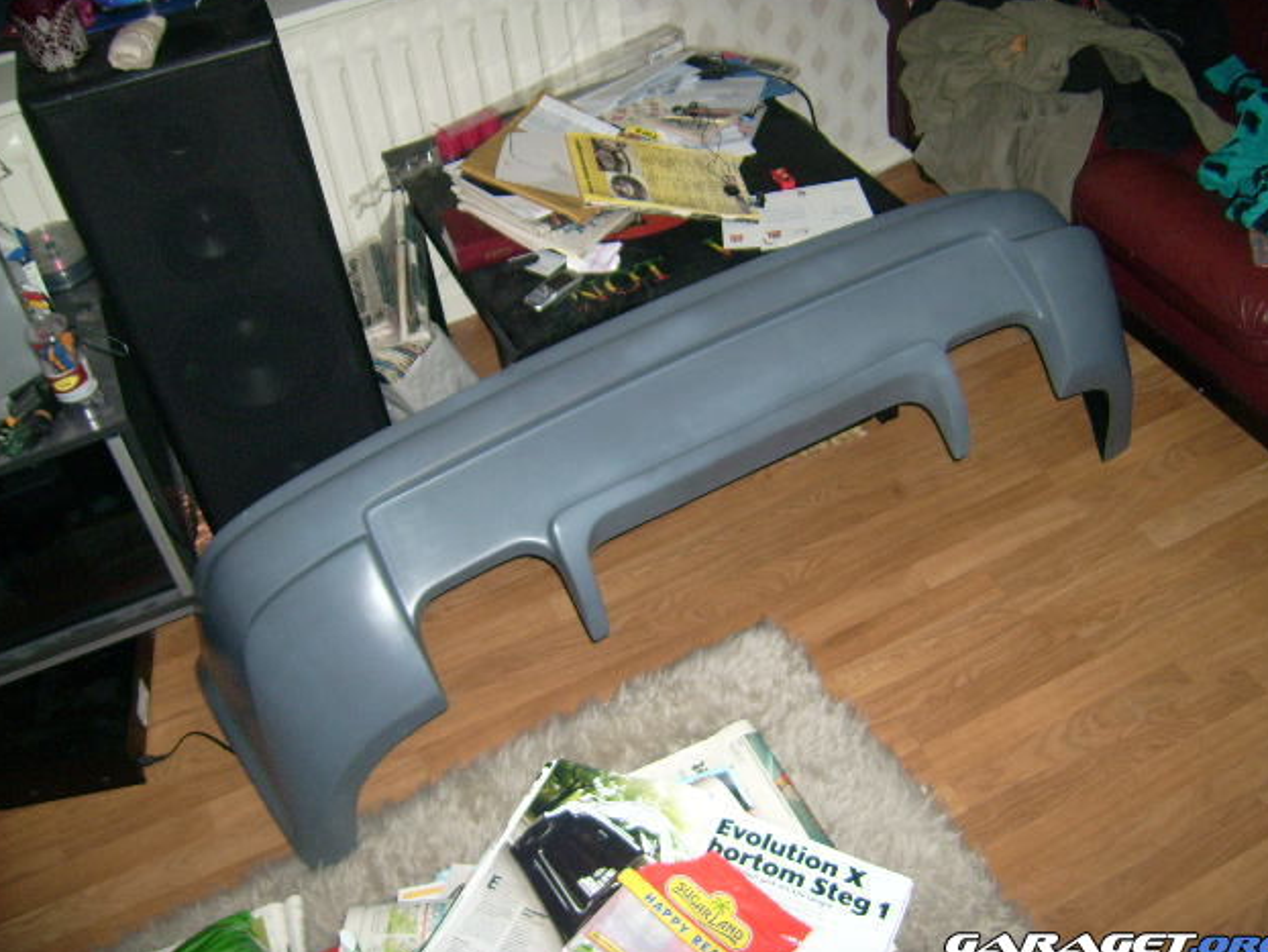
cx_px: 642
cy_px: 475
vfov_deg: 39.7
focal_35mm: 36
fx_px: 1319
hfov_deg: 51.3
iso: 100
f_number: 2.8
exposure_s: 1/60
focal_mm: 5.95
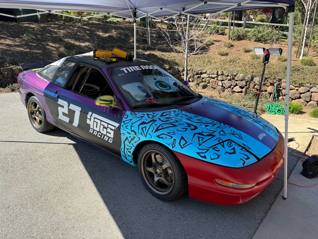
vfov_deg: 56.8
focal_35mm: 24
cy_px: 120
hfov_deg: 71.6
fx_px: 220
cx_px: 159
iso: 80
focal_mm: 6.76
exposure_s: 1/1618
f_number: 1.78
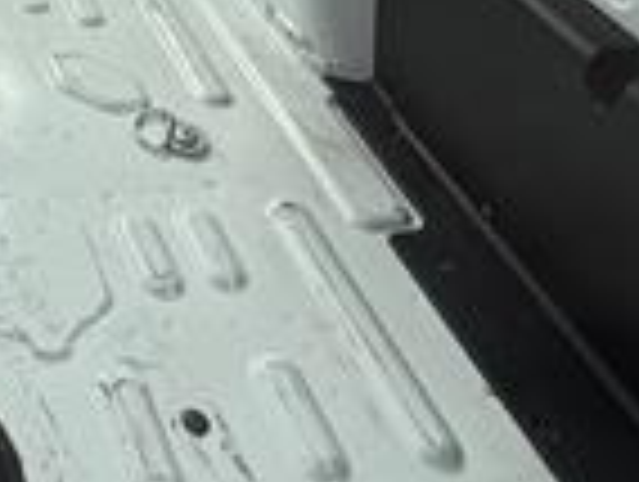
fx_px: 1165
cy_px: -414
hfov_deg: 27.1
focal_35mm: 63
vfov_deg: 18.0
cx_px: -130
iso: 50
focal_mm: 2.22
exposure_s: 1/99
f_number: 2.2
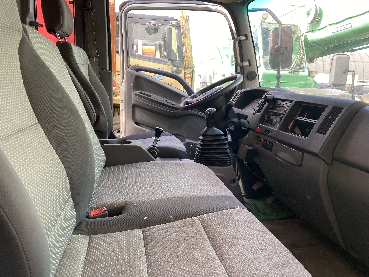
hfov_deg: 67.3
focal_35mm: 26
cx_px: 184
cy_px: 138
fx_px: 277
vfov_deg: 53.1
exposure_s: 1/122
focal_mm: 4.25
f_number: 1.8
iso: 40
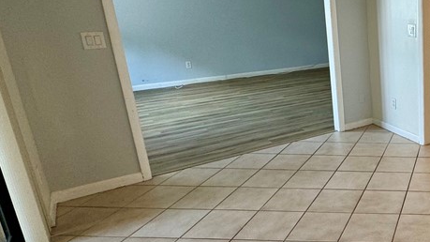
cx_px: 448
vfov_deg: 34.6
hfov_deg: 46.5
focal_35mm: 34
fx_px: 388
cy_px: 102
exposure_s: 1/120
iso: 80
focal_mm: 2.22
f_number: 2.2
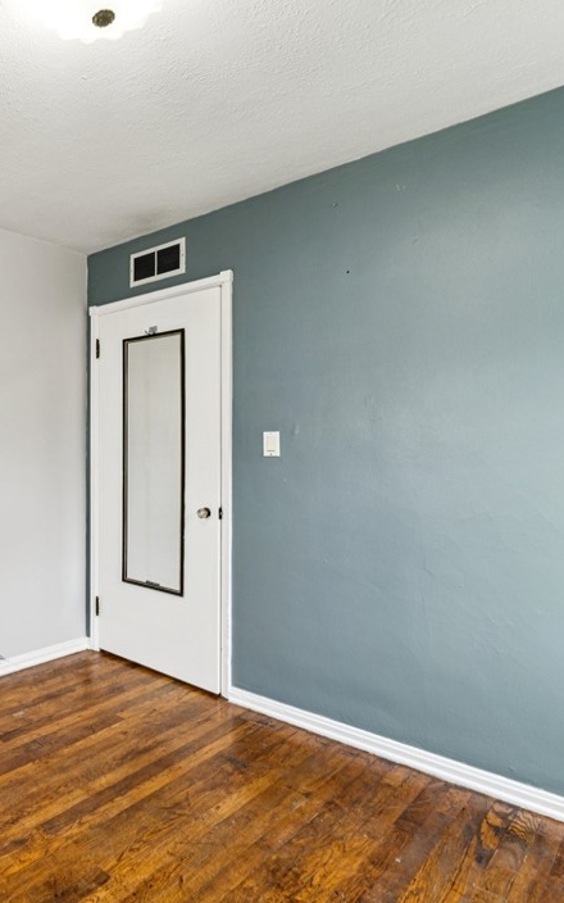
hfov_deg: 43.4
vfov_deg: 79.7
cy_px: 452
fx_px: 541
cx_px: -49
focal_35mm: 22
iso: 200
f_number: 5
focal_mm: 14
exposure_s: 1/20
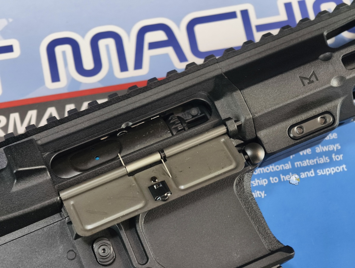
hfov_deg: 23.0
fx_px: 873
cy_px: 134
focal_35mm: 85
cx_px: 178
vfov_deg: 17.4
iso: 794
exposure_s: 1/24
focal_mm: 22.48
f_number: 2.67
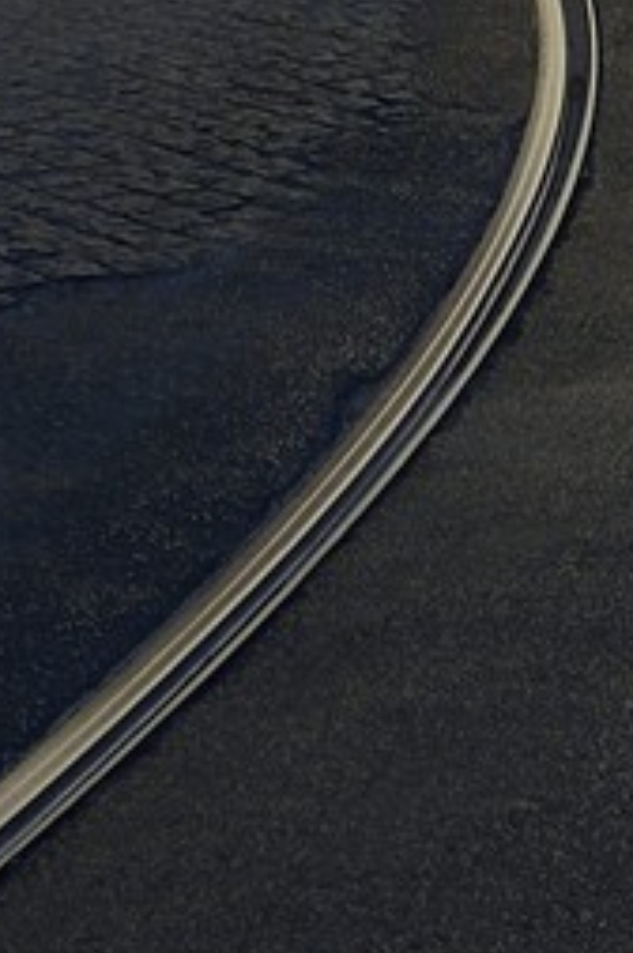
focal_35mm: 152
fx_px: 4020
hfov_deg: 9.0
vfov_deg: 9.8
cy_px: -2011
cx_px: 83
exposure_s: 1/400
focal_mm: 24
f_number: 7.1
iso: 100
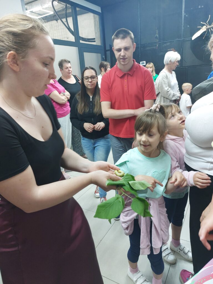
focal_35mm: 25
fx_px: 205
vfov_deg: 69.4
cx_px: 106
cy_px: 142
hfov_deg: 54.9
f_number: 1.8
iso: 200
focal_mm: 5.23
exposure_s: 1/50
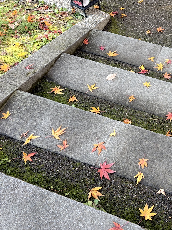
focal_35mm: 35
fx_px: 232
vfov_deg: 52.6
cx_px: 147
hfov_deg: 38.5
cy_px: 114
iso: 64
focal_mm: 5.96
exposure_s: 1/122
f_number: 1.6
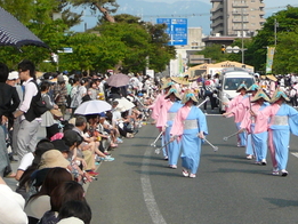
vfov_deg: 8.5
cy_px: 96
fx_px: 1499
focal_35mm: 174
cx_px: 341
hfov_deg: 11.2
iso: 80
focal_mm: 10.5
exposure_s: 1/800
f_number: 3.7
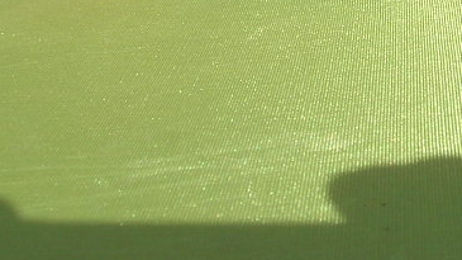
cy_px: -138
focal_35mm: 104
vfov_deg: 11.1
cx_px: 423
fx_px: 1274
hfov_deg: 20.1
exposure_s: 1/504
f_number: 4.9
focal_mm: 5.7
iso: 50
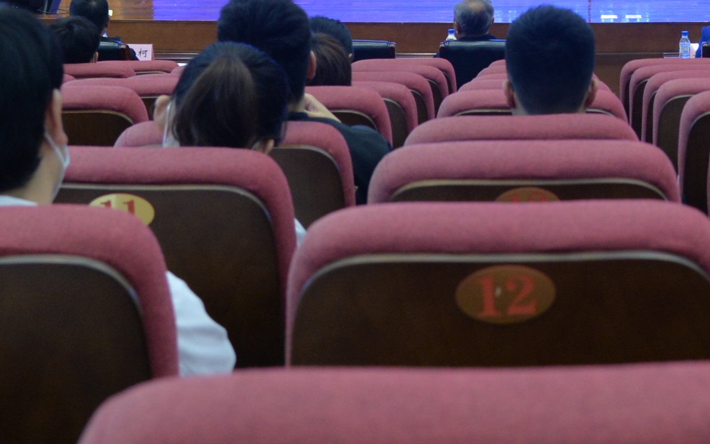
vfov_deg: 11.4
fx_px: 2187
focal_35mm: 113
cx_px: 563
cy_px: -93
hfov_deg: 18.3
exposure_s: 1/60
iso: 640
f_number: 4
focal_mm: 30
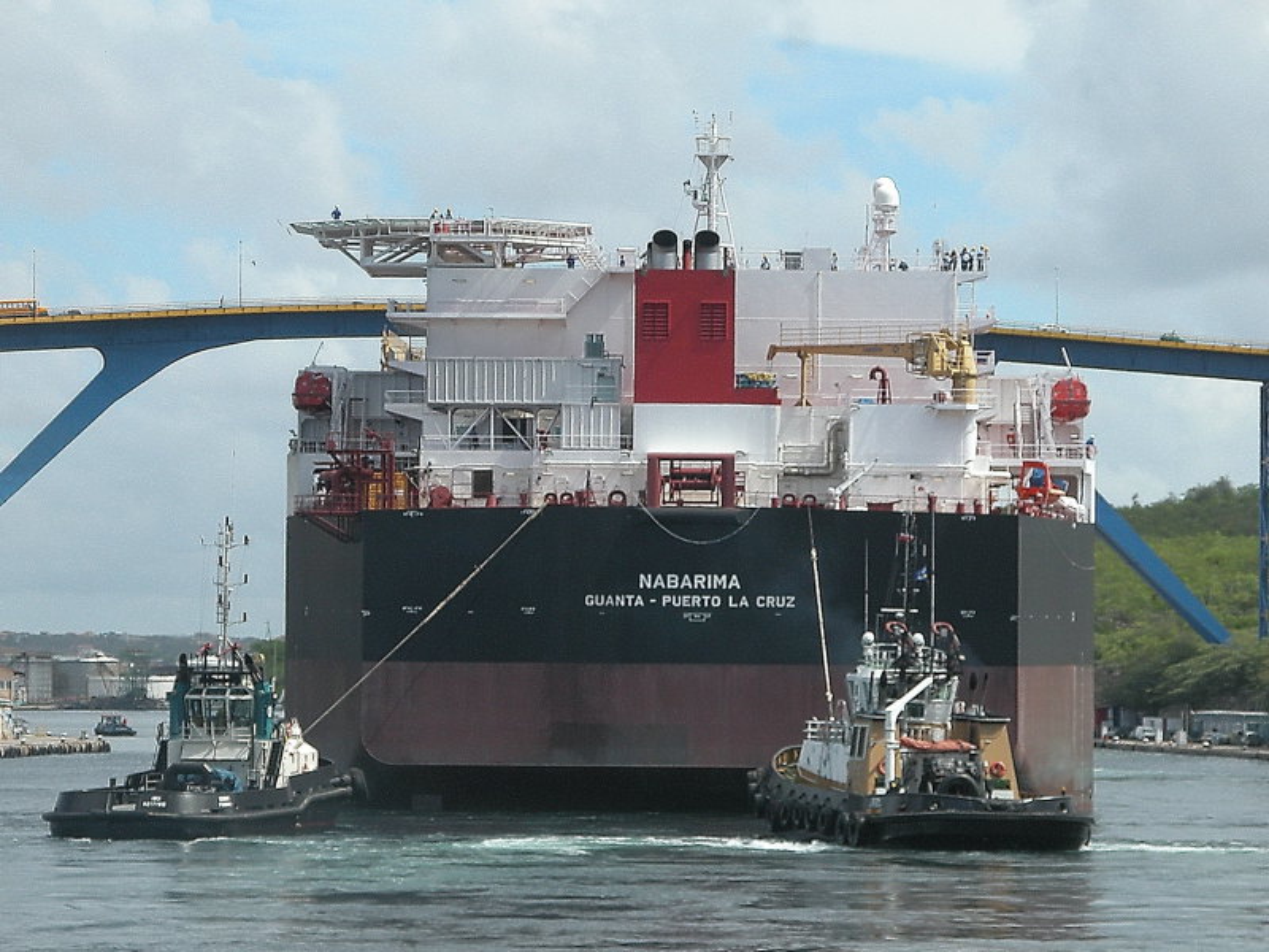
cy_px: 476
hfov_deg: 12.3
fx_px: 5902
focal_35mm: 161
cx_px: 634
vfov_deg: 9.2
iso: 100
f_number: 5.6
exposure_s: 1/414
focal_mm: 41.1
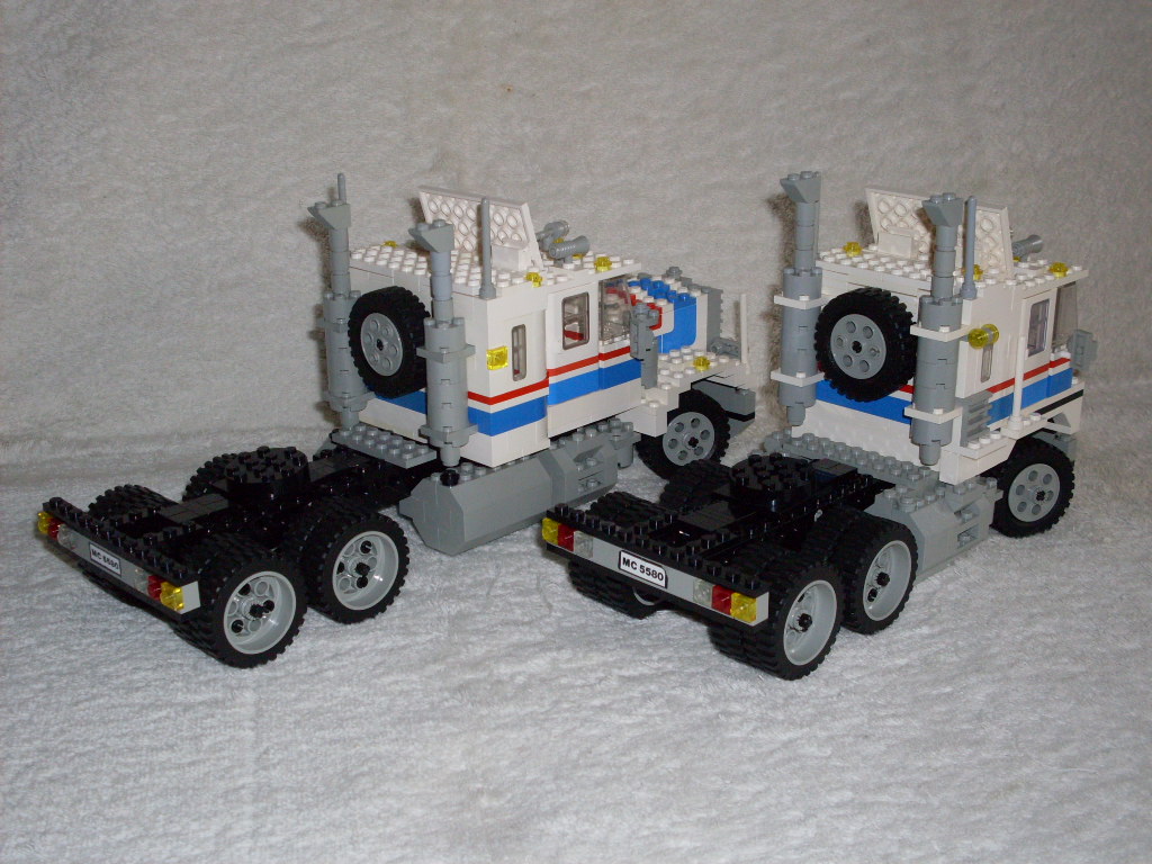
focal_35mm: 49
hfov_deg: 38.9
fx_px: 1631
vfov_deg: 29.7
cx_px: 576
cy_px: 432
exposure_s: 1/45
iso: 100
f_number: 3.1
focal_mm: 8.1
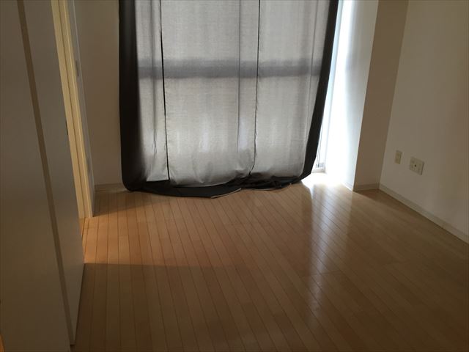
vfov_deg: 48.2
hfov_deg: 61.7
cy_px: 176
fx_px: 393
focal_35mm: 29
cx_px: 234
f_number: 2.2
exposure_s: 1/30
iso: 100
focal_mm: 4.15
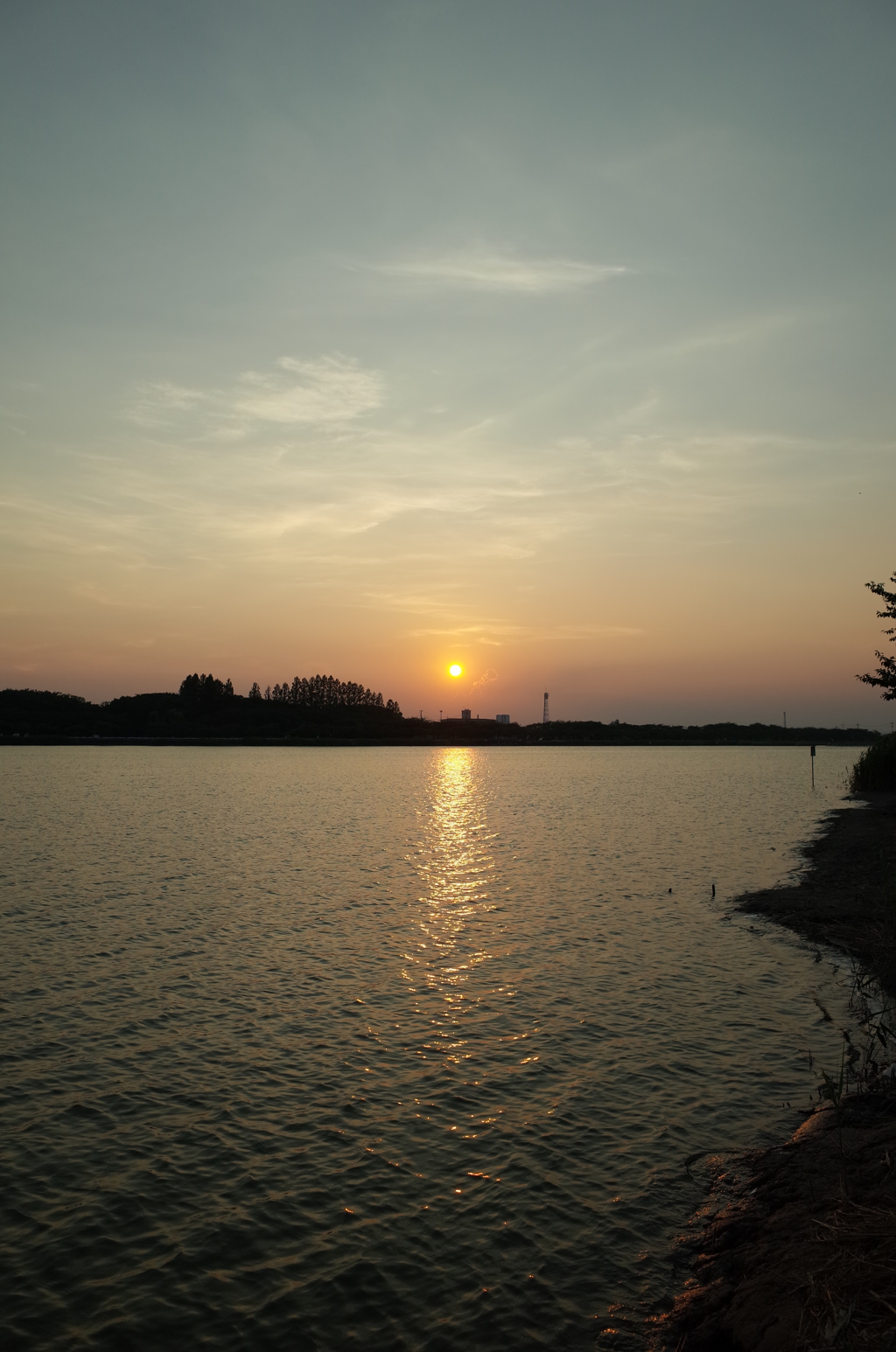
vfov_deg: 65.6
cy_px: 676
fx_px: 1050
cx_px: 448
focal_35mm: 28
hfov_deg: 46.2
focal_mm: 18.3
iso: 100
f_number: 4
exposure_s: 1/1000
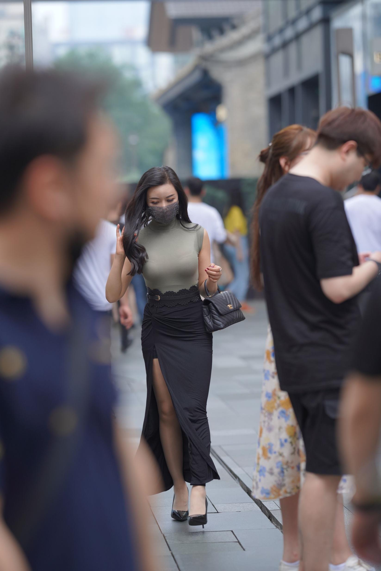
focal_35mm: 135
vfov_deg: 15.2
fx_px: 2143
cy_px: 286
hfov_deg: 10.2
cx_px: 190
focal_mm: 135
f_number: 2.5
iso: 400
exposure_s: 1/800
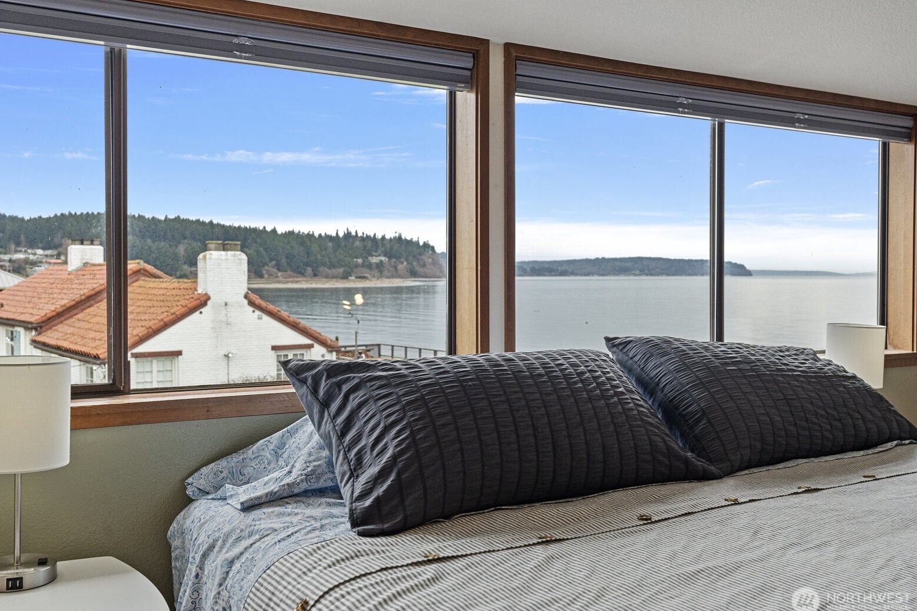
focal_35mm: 36
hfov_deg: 53.1
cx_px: 457
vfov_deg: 36.9
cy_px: 308
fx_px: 917
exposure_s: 1/125
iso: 1250
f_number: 7.1
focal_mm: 35
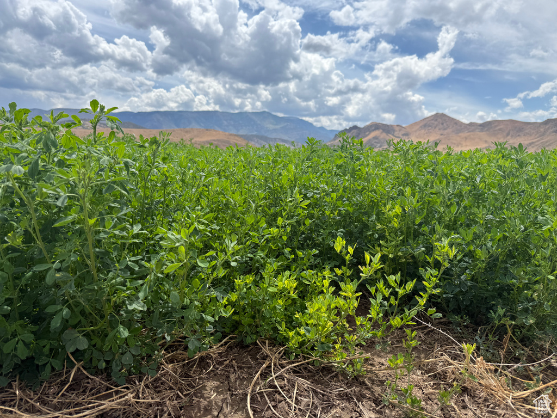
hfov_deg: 71.6
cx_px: 278
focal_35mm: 24
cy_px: 209
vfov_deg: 56.8
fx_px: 386
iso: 80
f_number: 1.78
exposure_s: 1/5319
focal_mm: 6.76
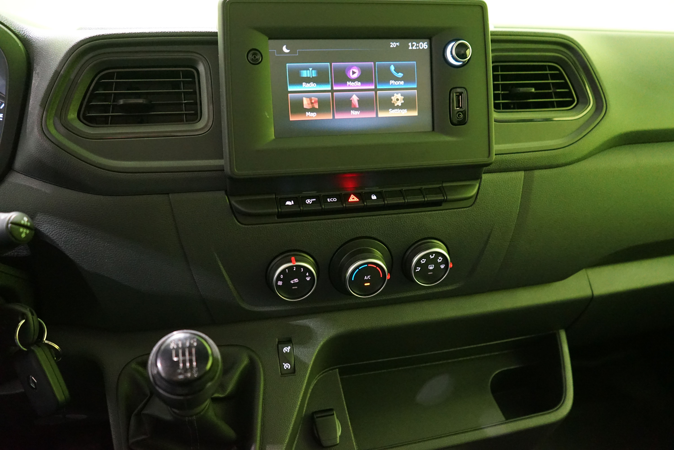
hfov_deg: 65.5
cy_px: 225
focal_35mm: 28
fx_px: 524
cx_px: 337
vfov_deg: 46.4
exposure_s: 1/25
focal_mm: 28
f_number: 3.5
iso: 6400
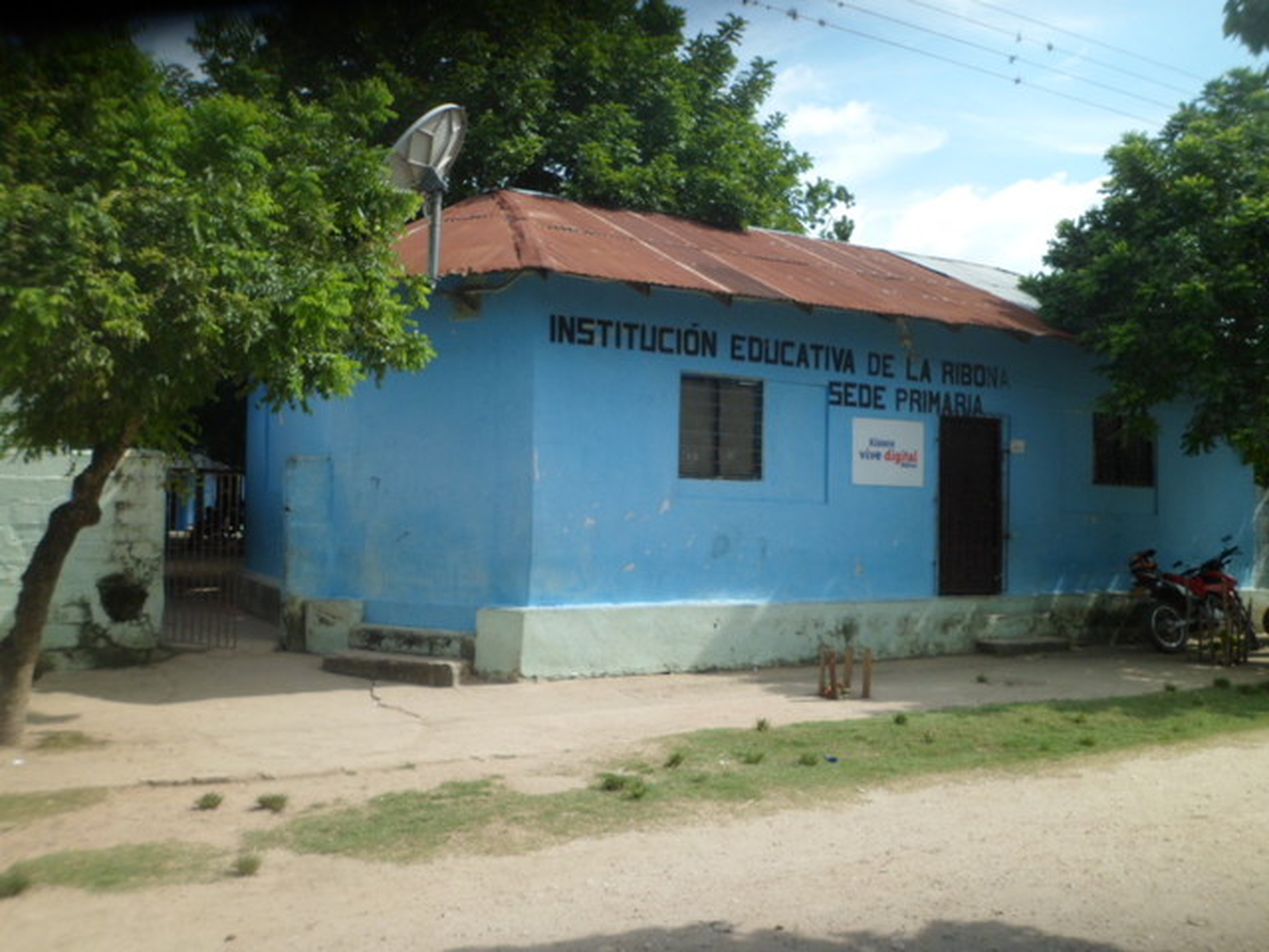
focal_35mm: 30
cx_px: 634
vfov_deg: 46.8
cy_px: 476
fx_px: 1100
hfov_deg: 60.0
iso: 80
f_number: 3.5
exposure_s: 1/750
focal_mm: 5.7
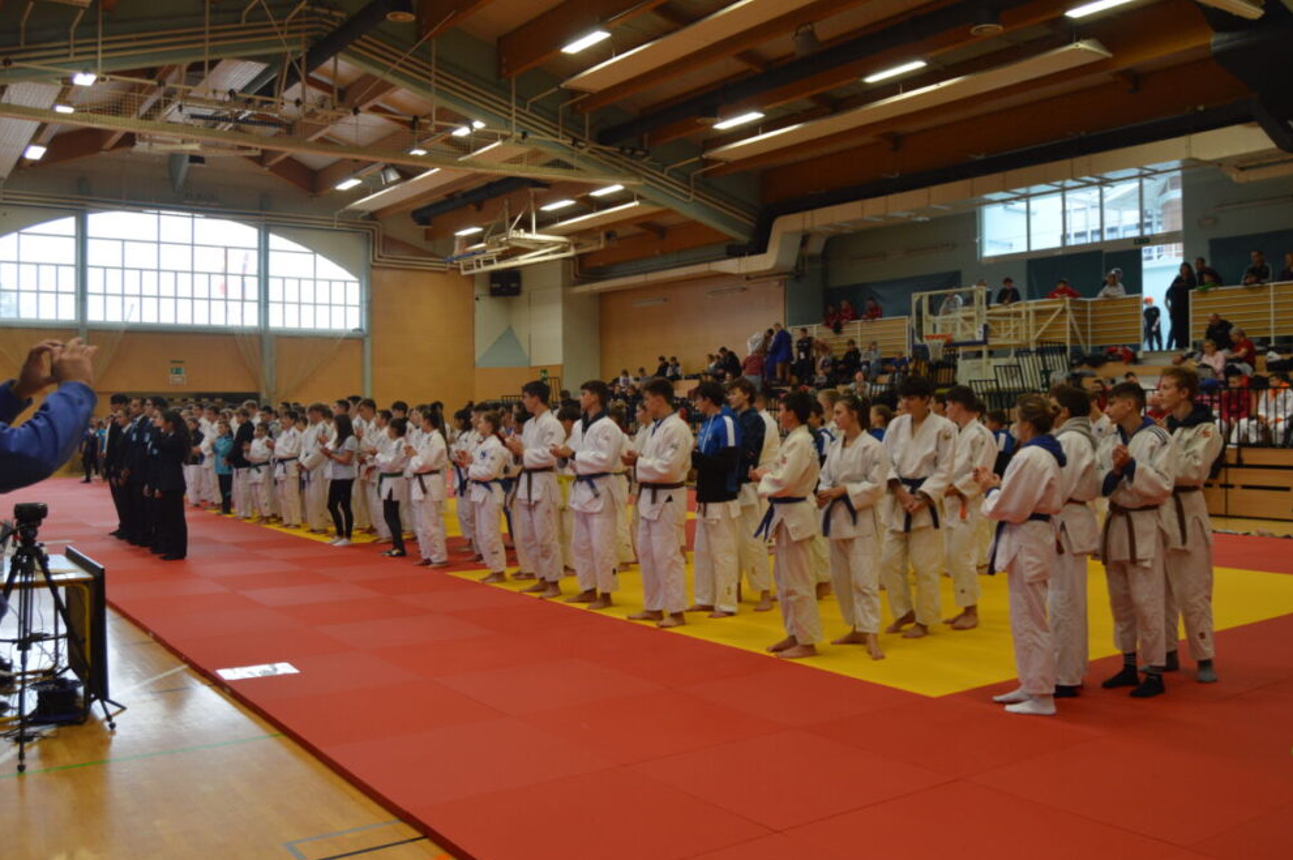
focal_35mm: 31
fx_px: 1112
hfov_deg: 60.3
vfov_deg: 42.3
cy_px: 423
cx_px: 642
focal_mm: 20
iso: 400
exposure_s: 1/100
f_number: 5
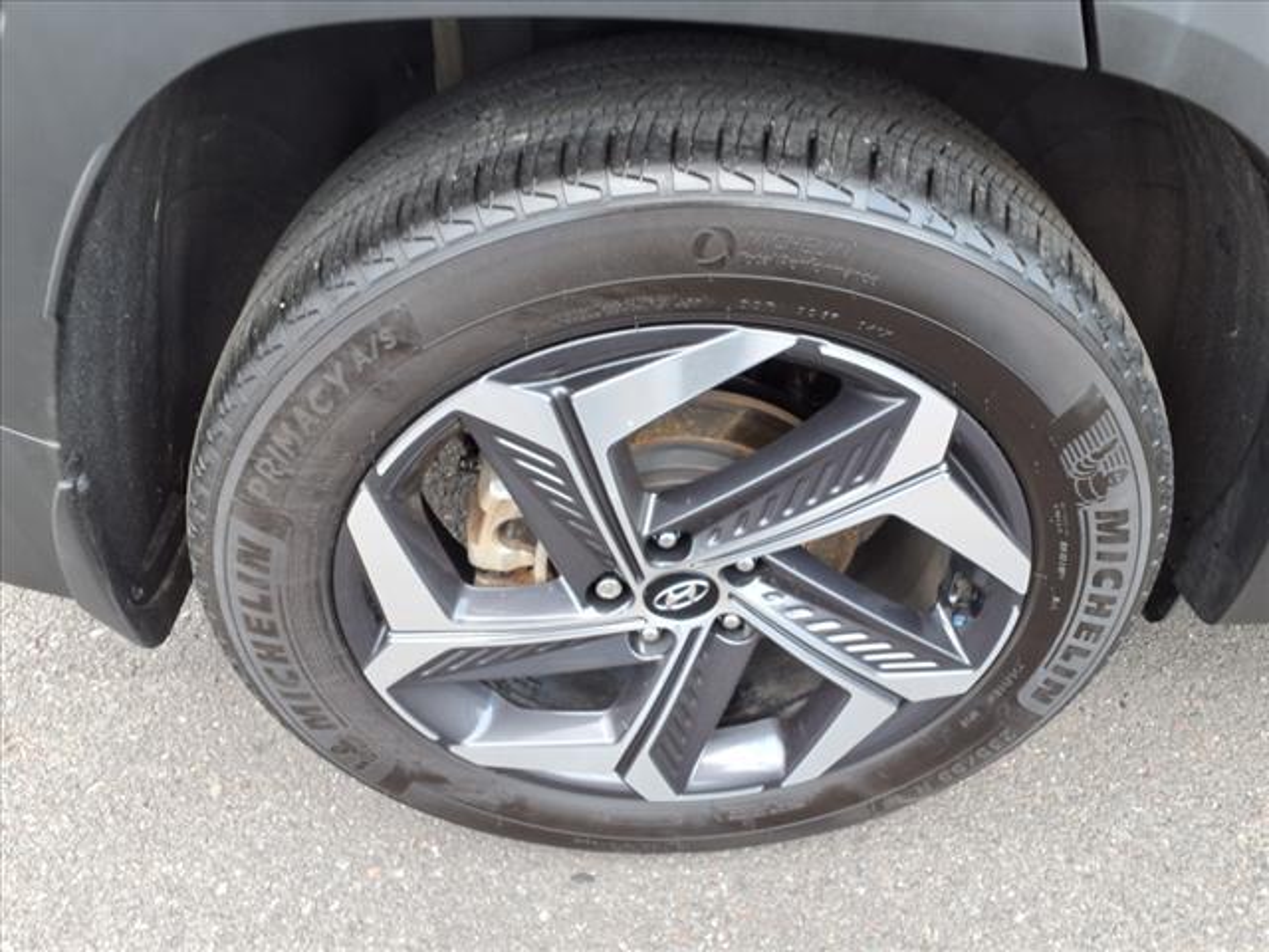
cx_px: 634
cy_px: 476
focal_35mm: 27
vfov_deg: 51.4
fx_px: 990
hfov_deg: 65.3
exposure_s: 1/120
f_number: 1.9
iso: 40
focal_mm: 3.58
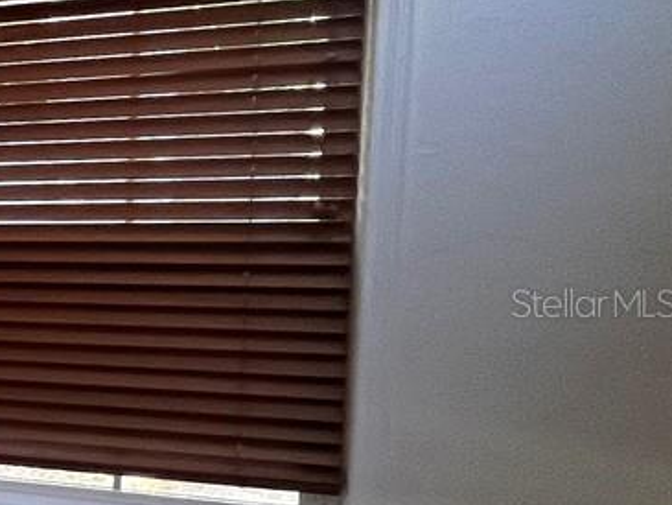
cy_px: 302
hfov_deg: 17.4
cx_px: -788
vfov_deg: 25.6
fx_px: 1107
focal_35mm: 57
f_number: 1.8
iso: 250
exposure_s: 1/68
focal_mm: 1.57
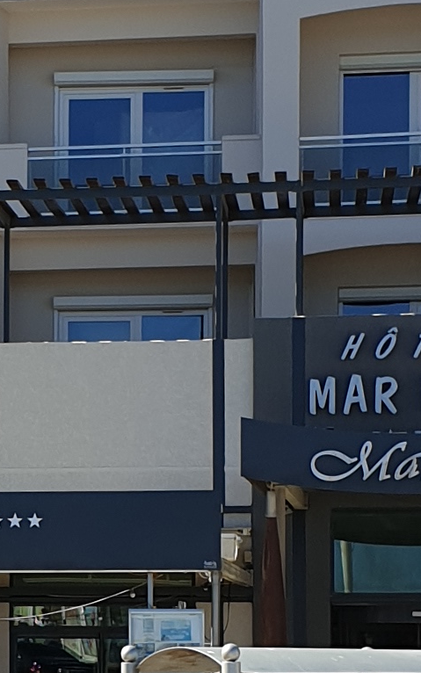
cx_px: -47
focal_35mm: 145
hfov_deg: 9.0
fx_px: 2661
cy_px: 510
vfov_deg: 14.4
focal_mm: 4.3
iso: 50
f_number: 2.4
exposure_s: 1/1111
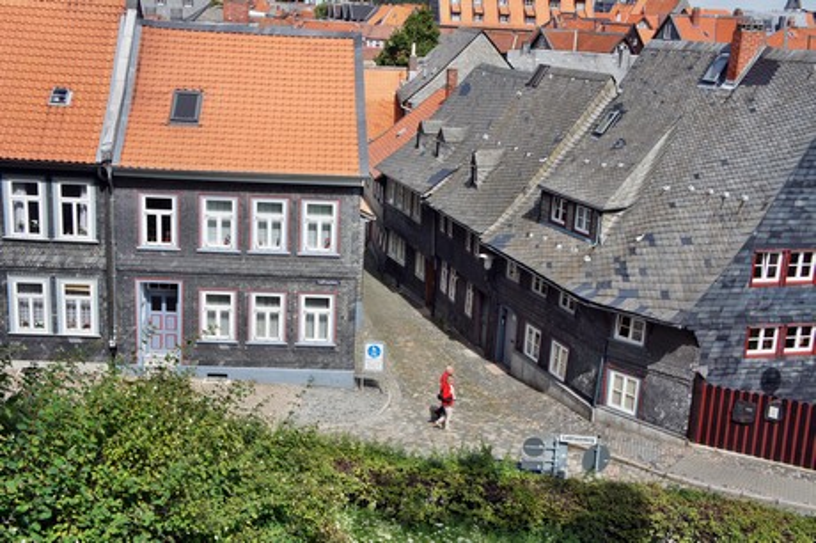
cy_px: 272
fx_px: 951
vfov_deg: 31.8
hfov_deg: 46.4
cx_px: 408
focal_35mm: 42
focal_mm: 28
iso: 200
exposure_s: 1/400
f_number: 8
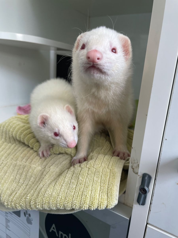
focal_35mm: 26
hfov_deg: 53.1
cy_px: 119
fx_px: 178
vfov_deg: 67.3
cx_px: 89
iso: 50
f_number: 1.6
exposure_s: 1/121
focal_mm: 4.2
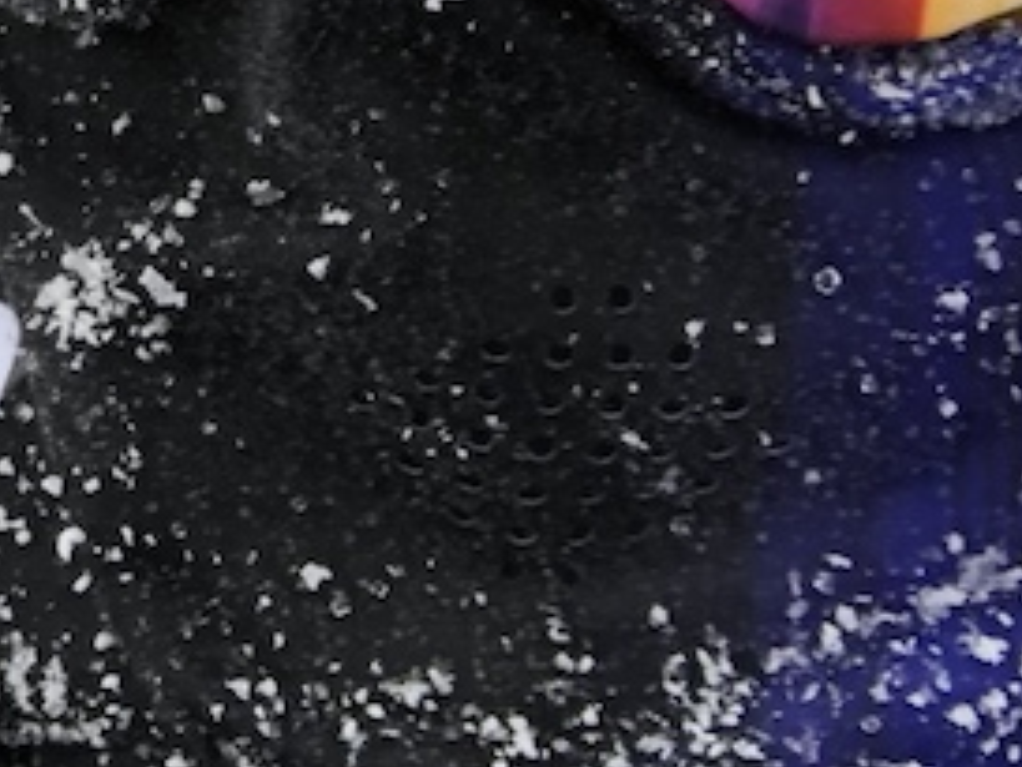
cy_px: -477
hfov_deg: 14.7
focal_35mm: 120
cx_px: -711
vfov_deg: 11.7
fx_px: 3544
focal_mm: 2.87
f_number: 2.2
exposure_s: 1/120
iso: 40
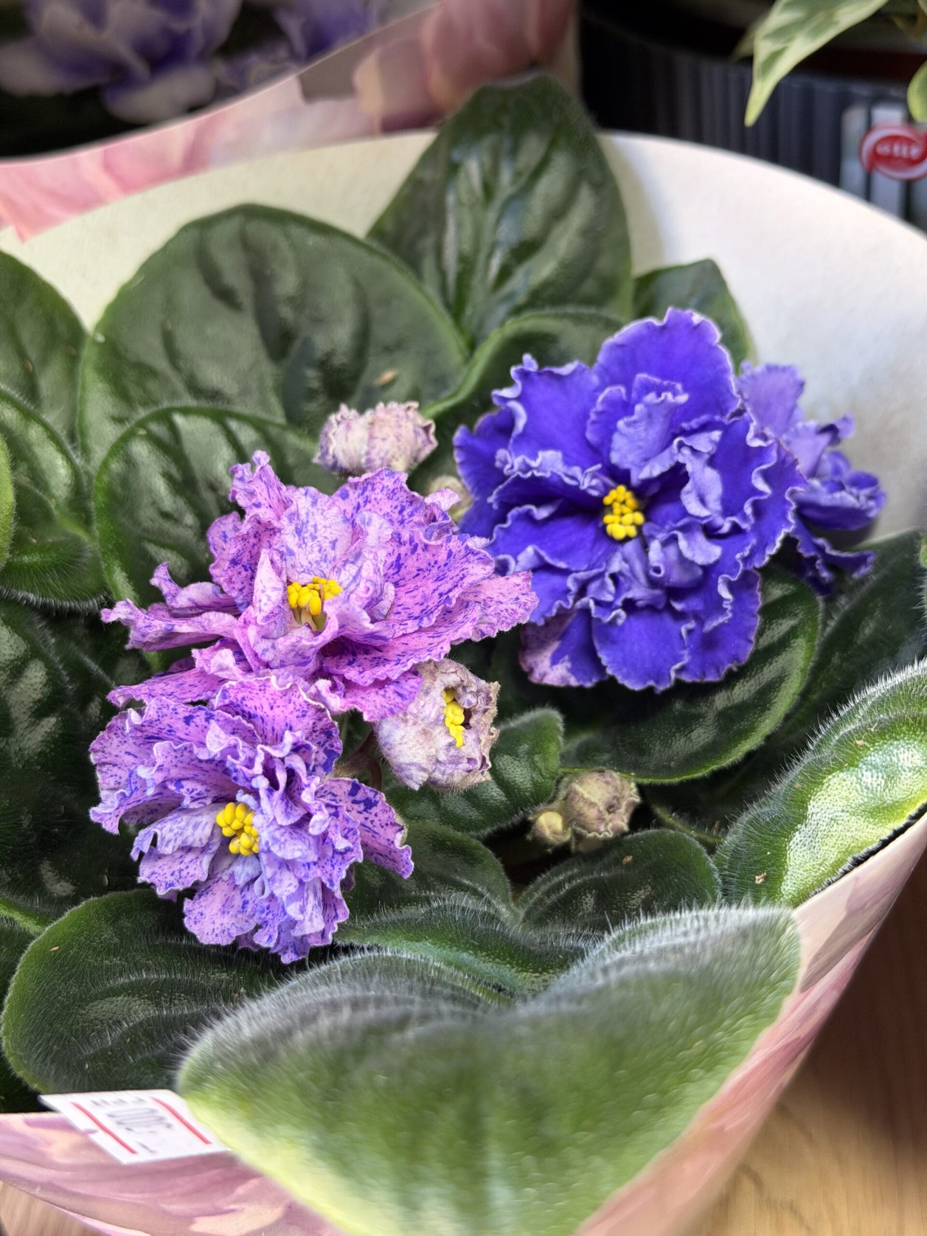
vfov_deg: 39.7
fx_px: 1714
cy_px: 618
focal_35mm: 48
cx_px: 464
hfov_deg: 30.3
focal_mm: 6.76
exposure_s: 1/50
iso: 200
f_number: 1.78
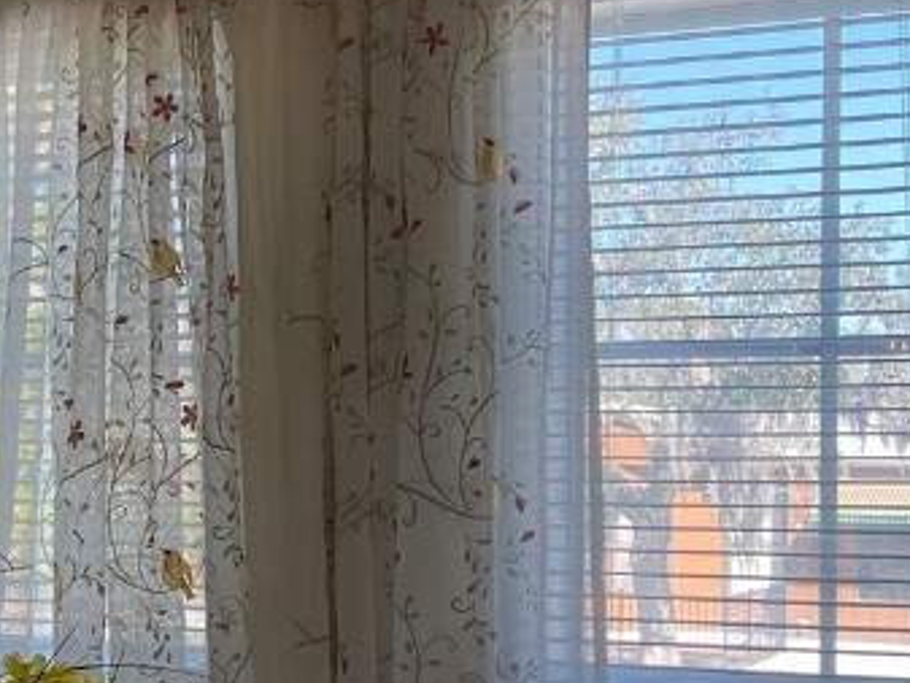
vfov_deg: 19.4
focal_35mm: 76
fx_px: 1999
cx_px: 127
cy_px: 437
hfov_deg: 25.0
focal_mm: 5.1
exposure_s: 1/367
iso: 32
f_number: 1.6
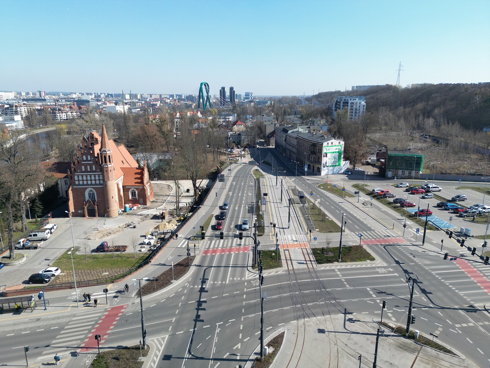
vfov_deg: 56.8
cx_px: 245
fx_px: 340
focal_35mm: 24
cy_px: 184
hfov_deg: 71.6
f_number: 1.7
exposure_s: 1/2000
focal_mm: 6.72
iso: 120
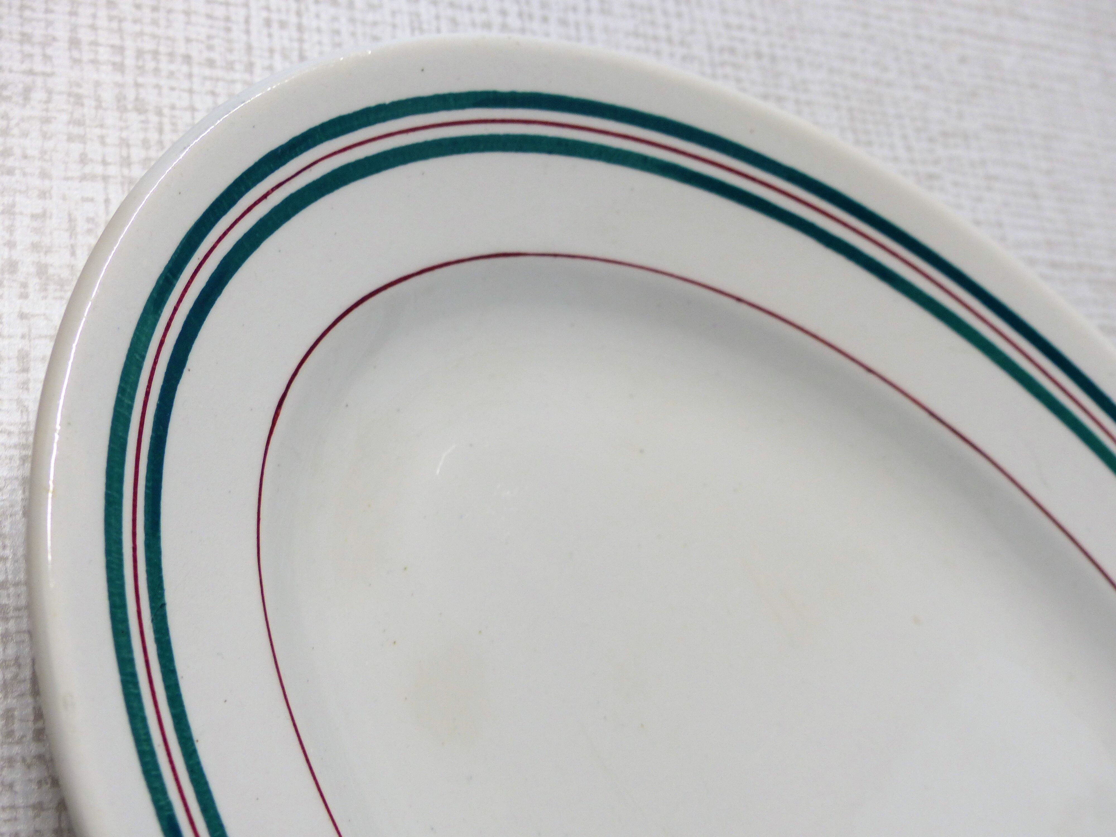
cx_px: 558
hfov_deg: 46.8
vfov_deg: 36.0
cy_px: 418
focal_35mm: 40
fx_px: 1290
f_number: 2.8
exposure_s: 1/30
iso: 100
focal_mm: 7.1
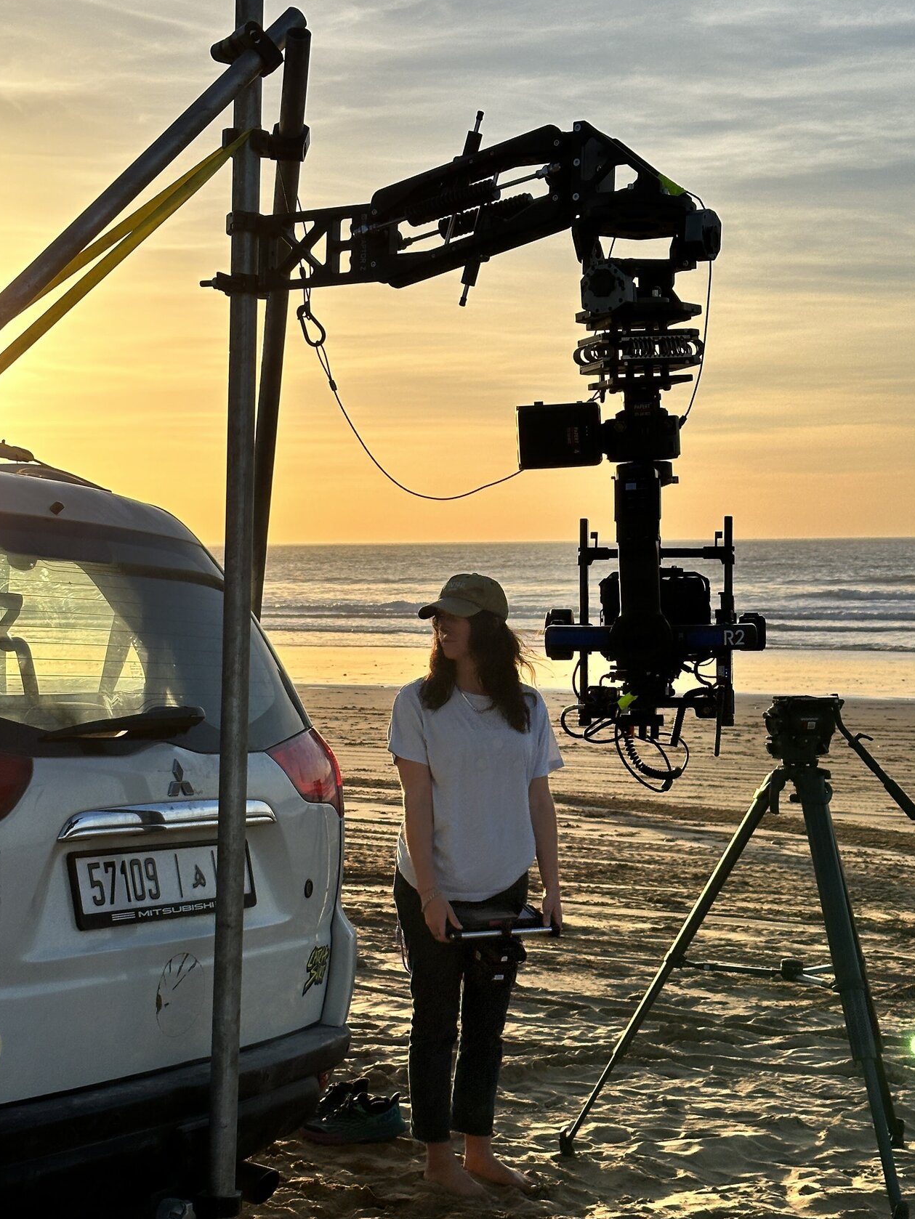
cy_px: 694
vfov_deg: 31.6
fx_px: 2149
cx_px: 446
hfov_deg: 24.0
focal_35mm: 61
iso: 64
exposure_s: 1/8929
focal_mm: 6.86
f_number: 1.78
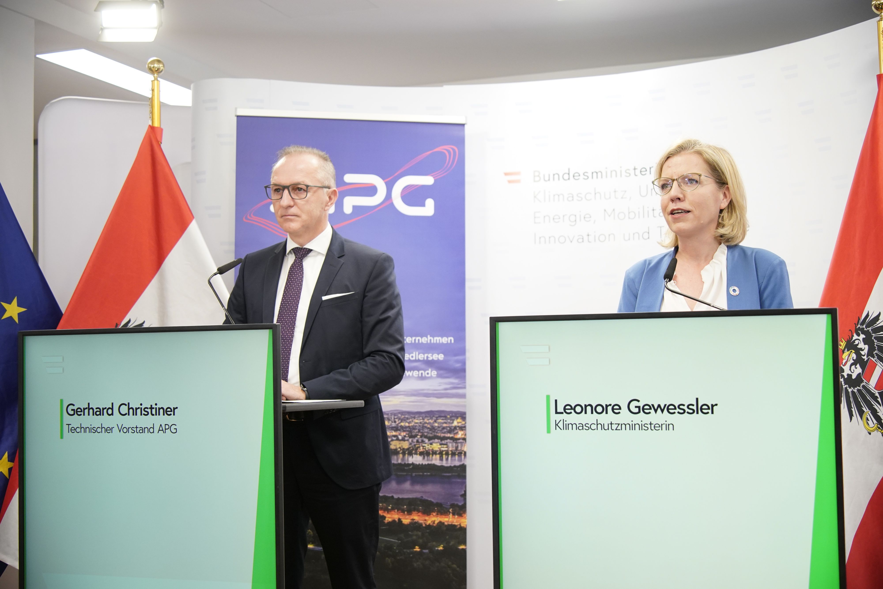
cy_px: 294
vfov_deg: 28.1
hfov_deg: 41.1
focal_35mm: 48
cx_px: 442
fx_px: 1177
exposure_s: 1/250
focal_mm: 48
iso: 2000
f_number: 4
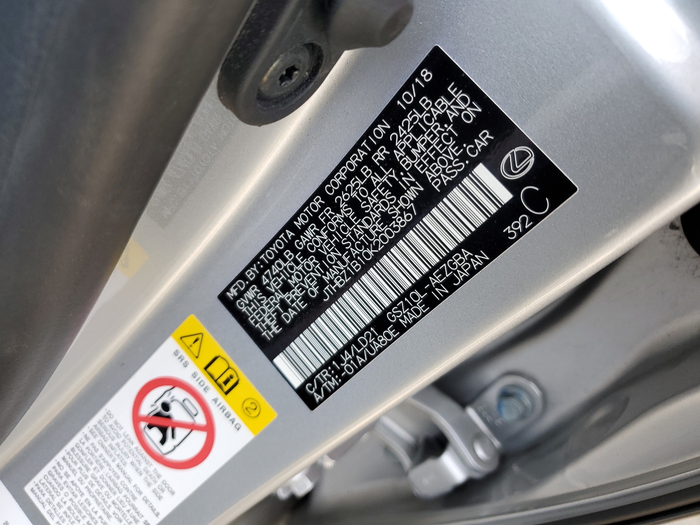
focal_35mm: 26
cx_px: 350
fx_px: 526
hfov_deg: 67.3
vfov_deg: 53.1
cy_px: 262
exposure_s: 1/156
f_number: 1.5
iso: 50
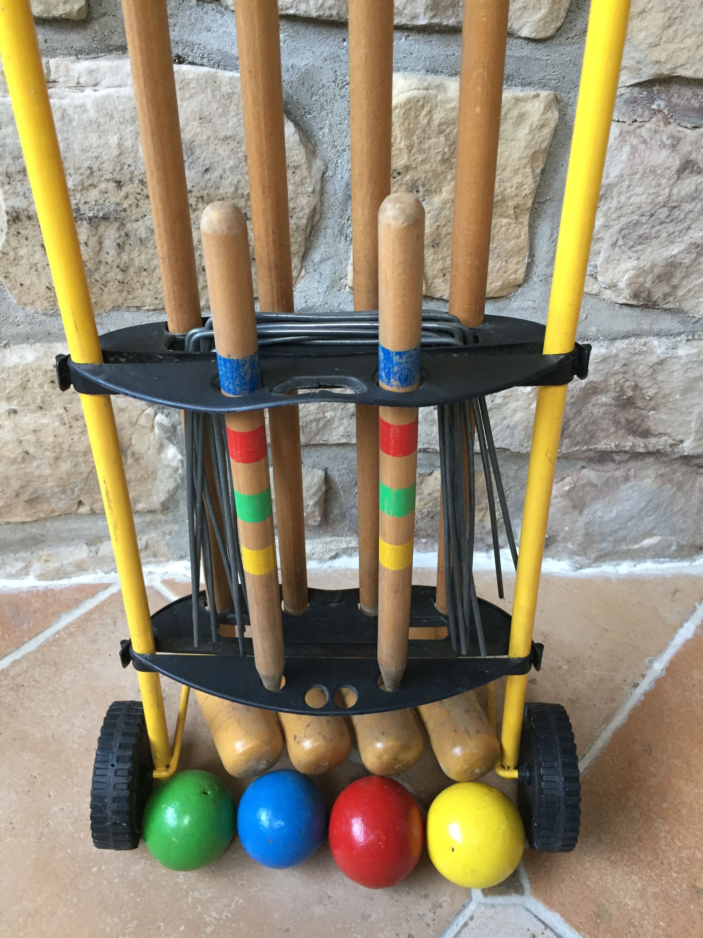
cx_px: 352
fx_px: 785
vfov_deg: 61.7
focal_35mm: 29
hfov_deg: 48.2
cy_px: 469
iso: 200
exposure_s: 1/33
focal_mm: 4.15
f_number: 2.2
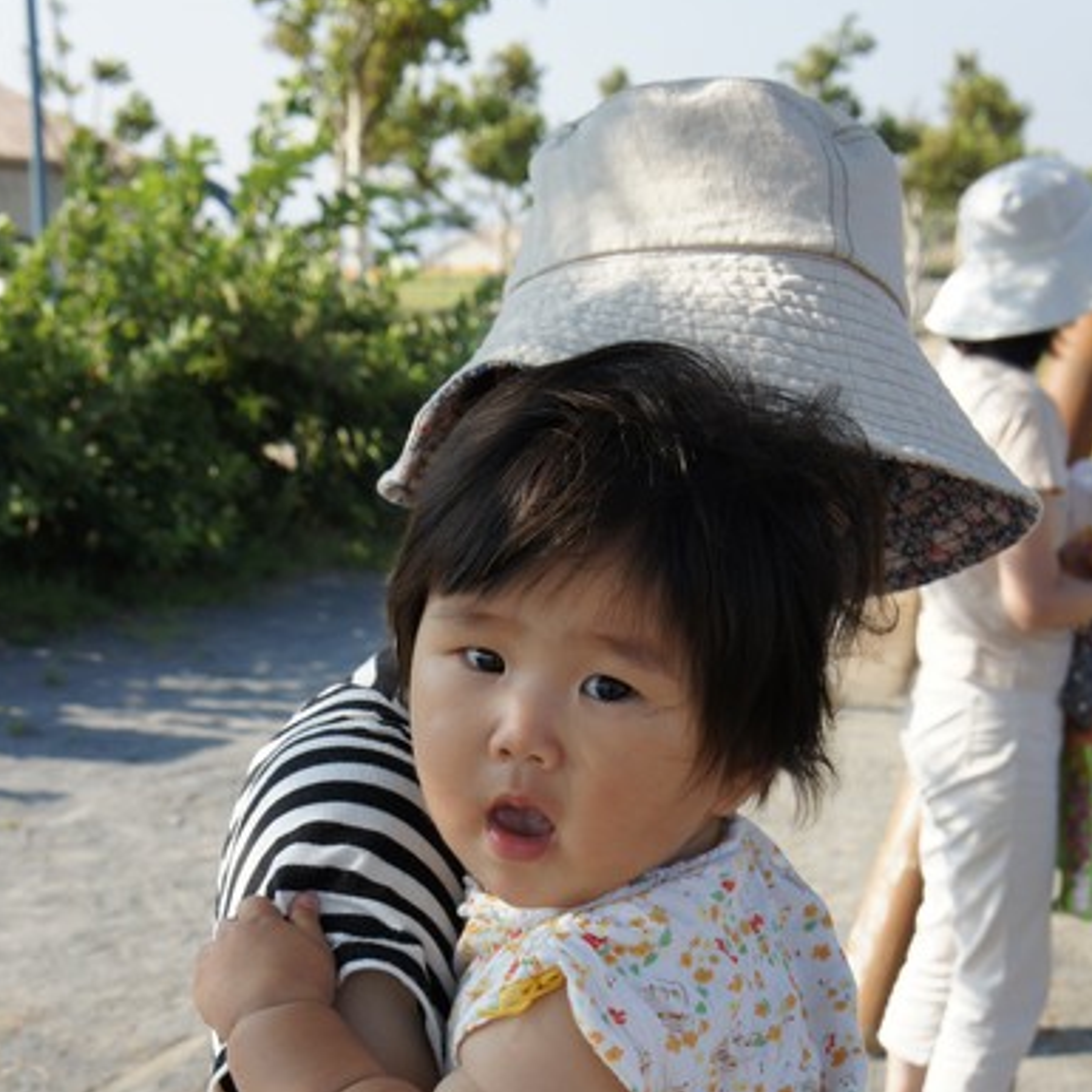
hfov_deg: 26.2
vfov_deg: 26.1
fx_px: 2344
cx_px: 545
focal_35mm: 66
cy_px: 742
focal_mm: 33
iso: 200
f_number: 8
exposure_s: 1/250
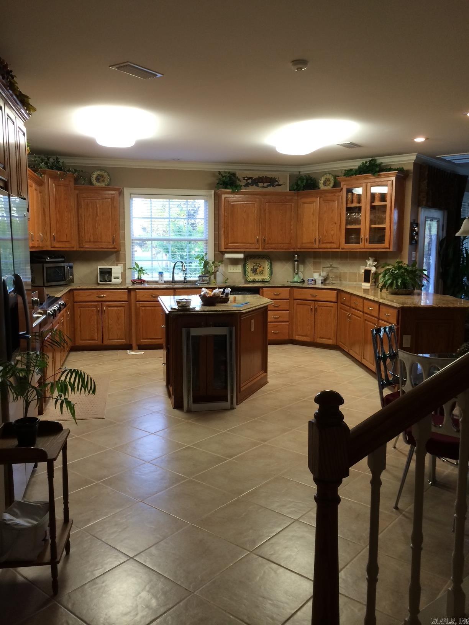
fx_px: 542
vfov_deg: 60.0
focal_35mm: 30
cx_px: 234
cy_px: 312
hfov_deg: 46.8
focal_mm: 4.12
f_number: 2.2
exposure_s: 1/30
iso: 80
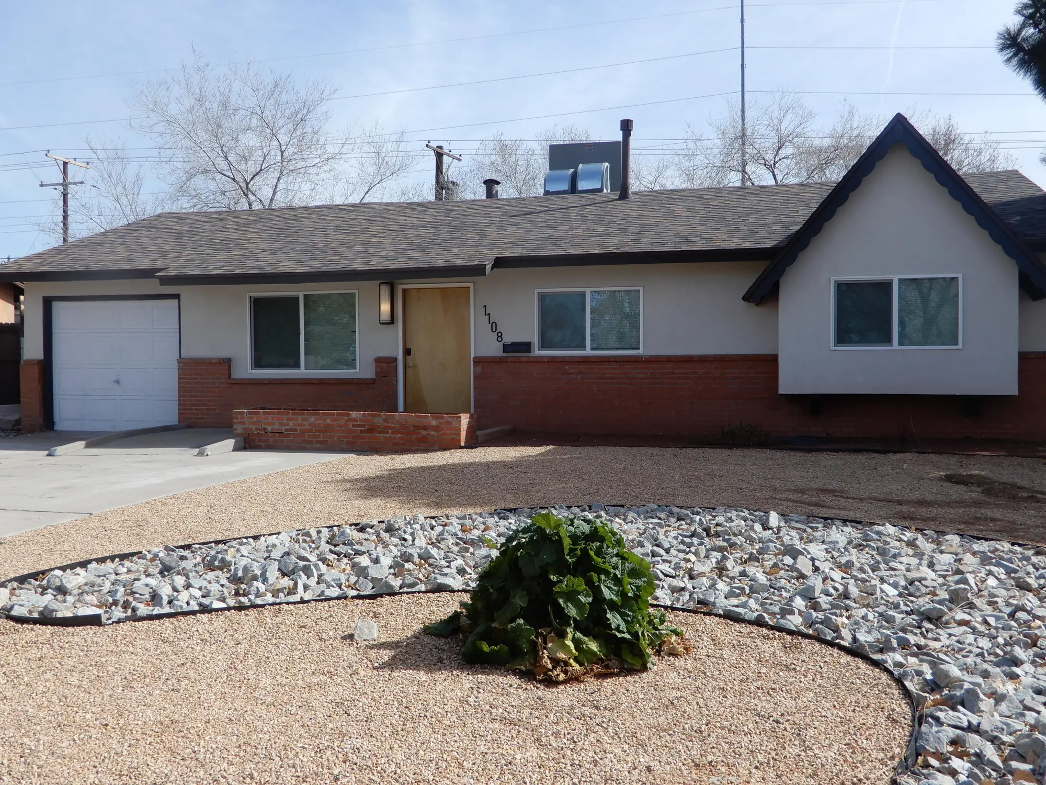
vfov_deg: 40.7
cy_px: 392
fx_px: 1058
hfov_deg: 52.6
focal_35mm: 35
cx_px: 523
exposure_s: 1/800
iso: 80
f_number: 4
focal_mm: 6.2
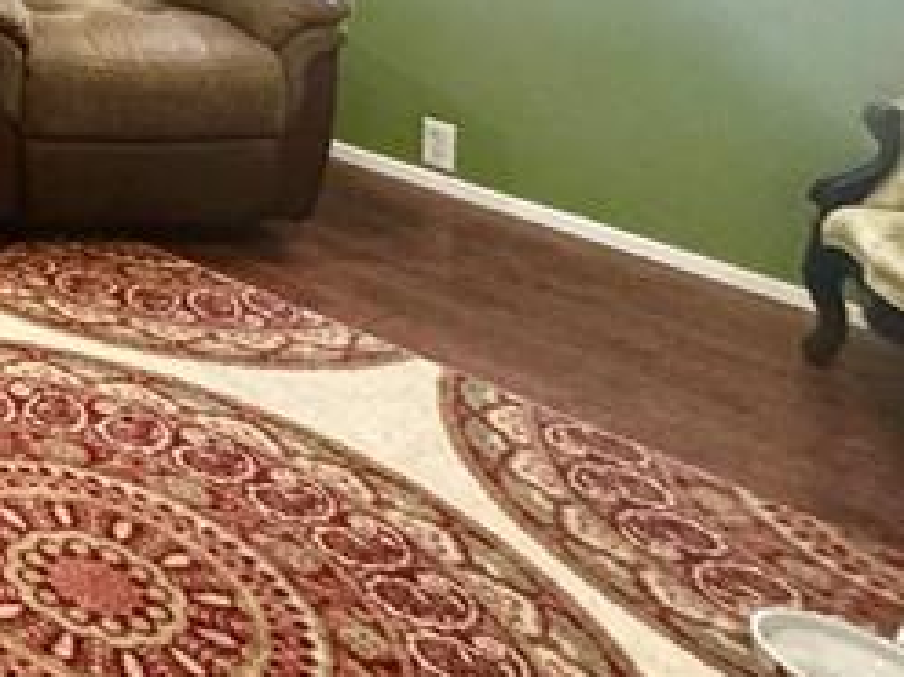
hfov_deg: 24.5
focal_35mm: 58
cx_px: -501
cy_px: -446
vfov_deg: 20.1
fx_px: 1514
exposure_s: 1/60
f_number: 2.2
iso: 500
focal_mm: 2.22
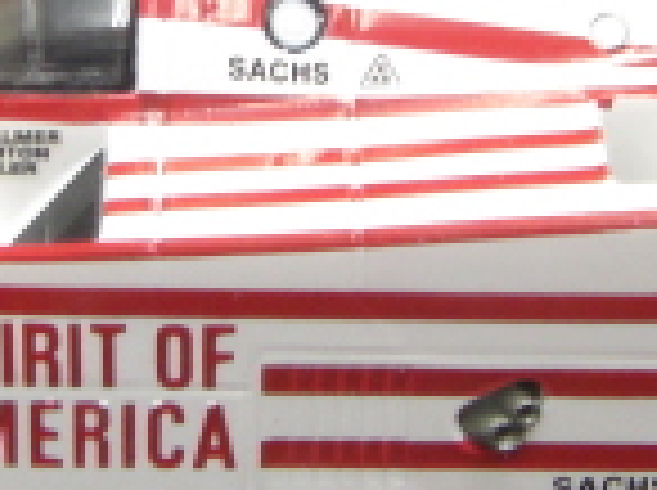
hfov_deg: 11.8
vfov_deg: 8.9
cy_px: 175
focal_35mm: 167
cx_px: 202
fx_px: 3164
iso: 200
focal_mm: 6.3
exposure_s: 1/15
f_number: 3.4
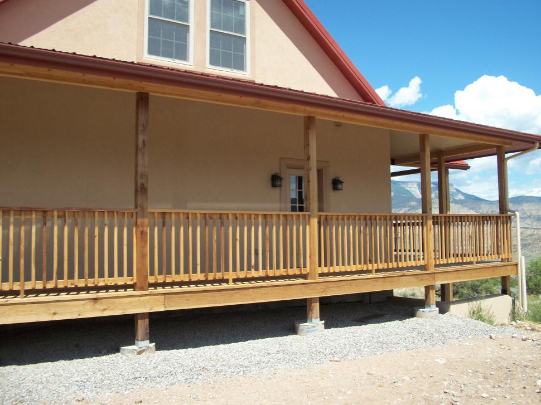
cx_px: 277
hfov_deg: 55.4
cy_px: 204
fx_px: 516
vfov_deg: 42.9
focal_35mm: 33
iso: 80
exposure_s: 1/125
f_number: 8.8
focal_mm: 5.7
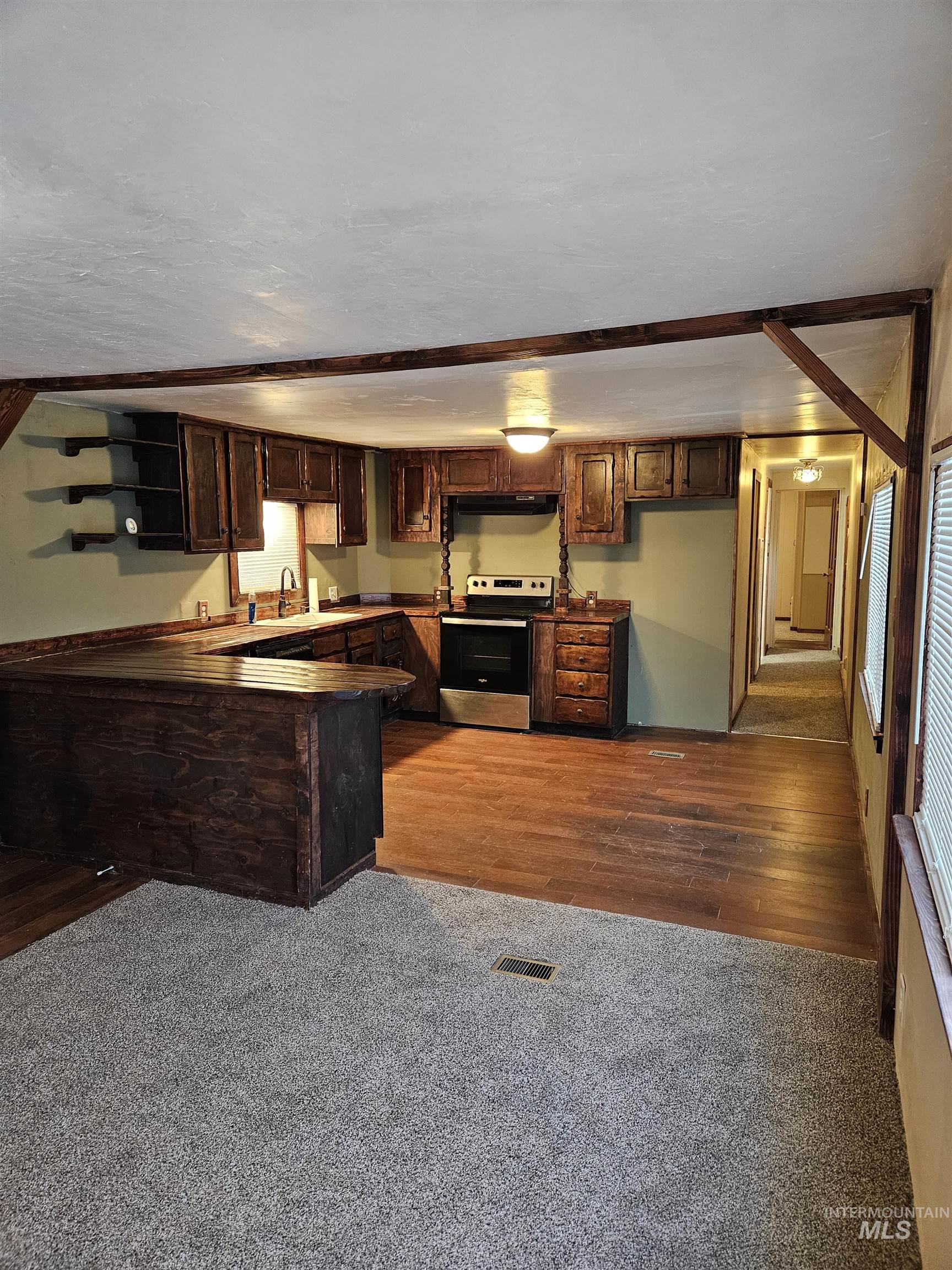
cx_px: 476
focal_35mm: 23
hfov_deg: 58.9
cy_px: 635
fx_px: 843
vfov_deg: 73.9
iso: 500
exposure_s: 1/40
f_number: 1.8
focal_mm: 5.4
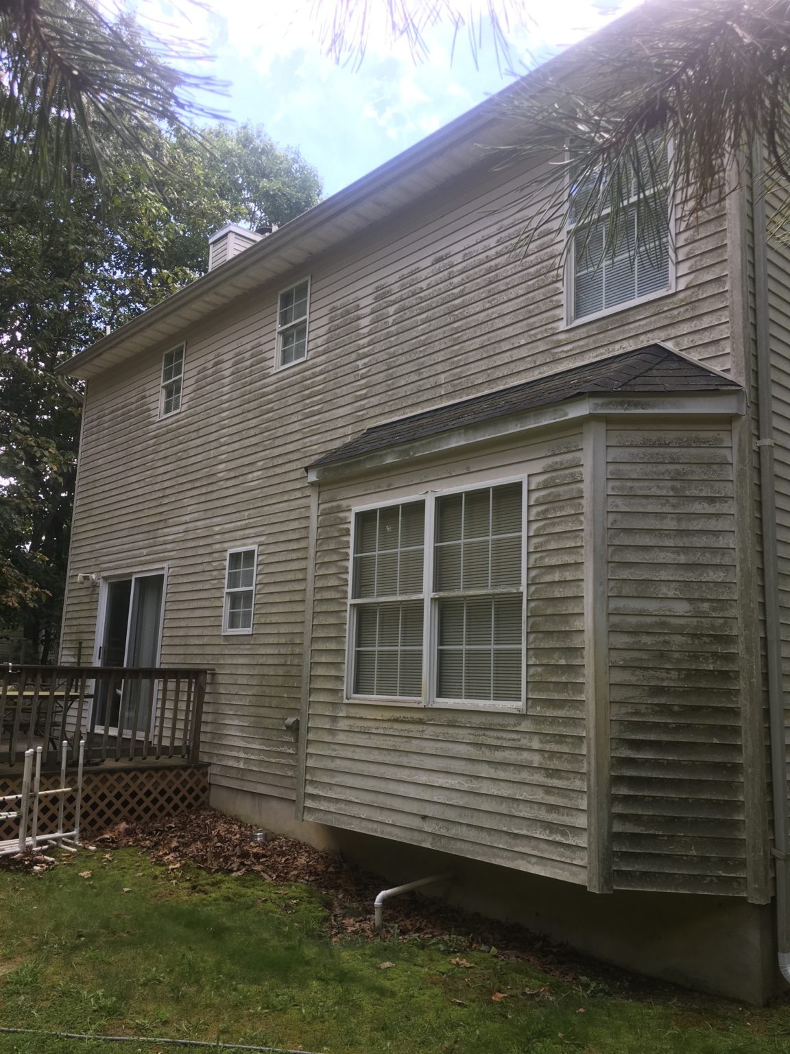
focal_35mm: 29
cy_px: 527
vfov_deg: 61.7
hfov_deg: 48.2
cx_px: 395
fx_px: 882
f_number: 2.2
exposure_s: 1/158
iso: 25
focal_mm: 4.15
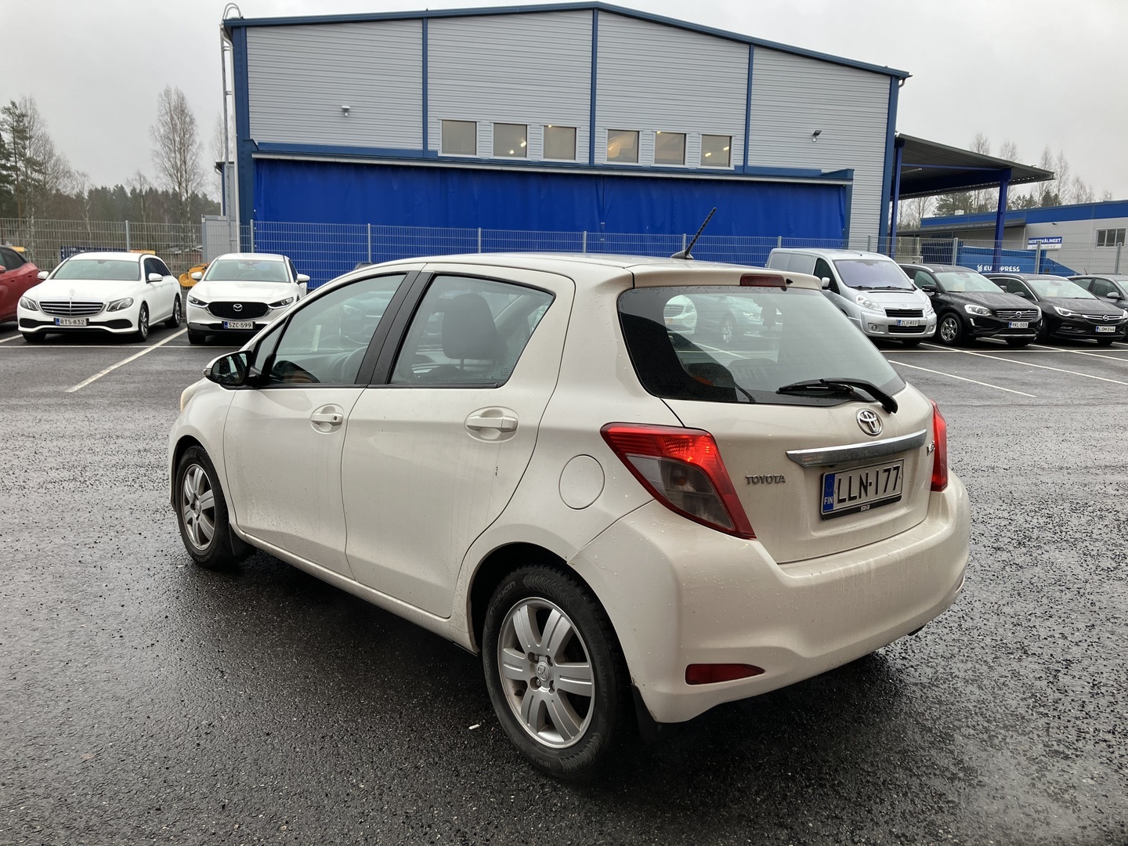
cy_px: 423
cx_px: 564
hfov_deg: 63.4
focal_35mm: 28
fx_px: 912
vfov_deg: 49.7
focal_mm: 3.99
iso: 40
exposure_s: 1/100
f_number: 1.8
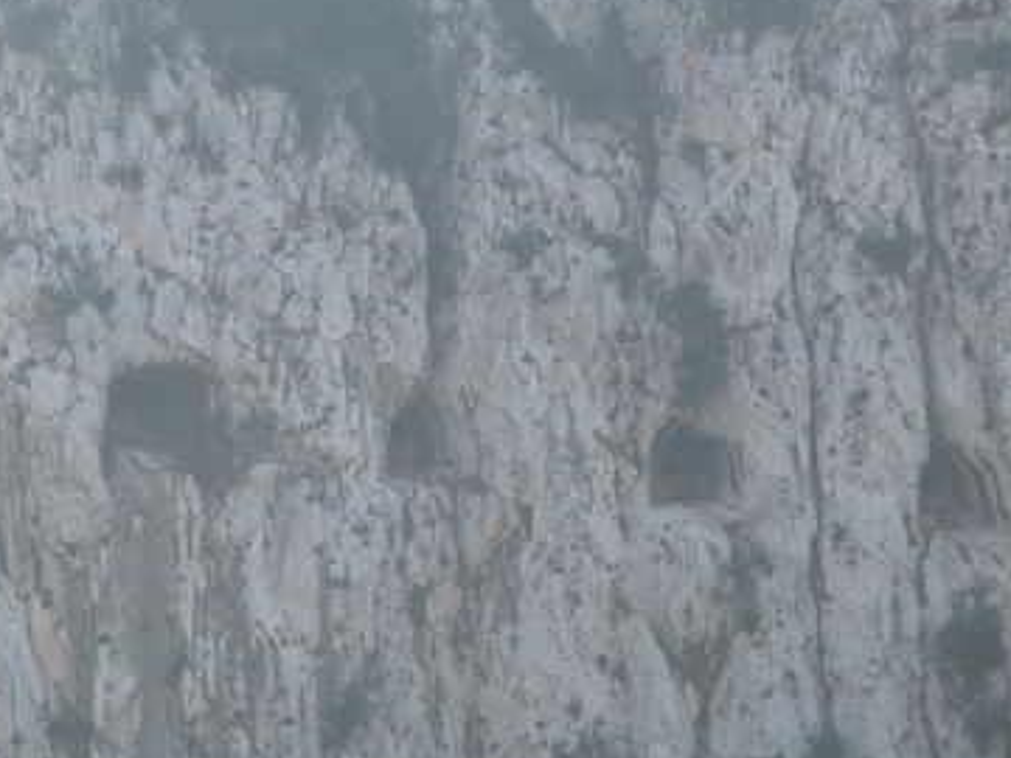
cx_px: 480
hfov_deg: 6.4
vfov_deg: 4.8
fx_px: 9083
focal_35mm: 311
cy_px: 357
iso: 100
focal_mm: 71.2
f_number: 5.3
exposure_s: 1/316
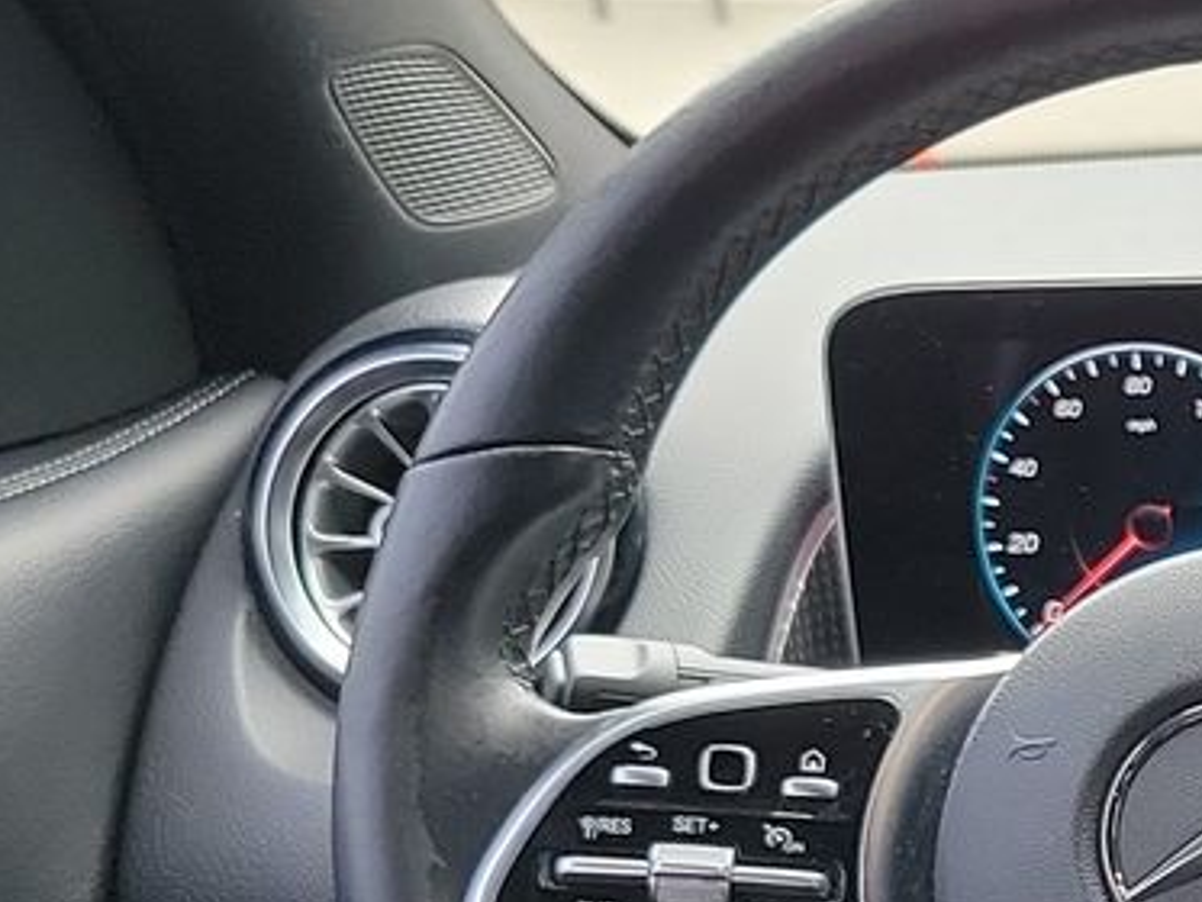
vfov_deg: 13.8
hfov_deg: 16.5
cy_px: 1205
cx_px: 2050
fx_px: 3578
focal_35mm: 103
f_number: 1.8
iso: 88
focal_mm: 6.7
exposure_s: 1/59
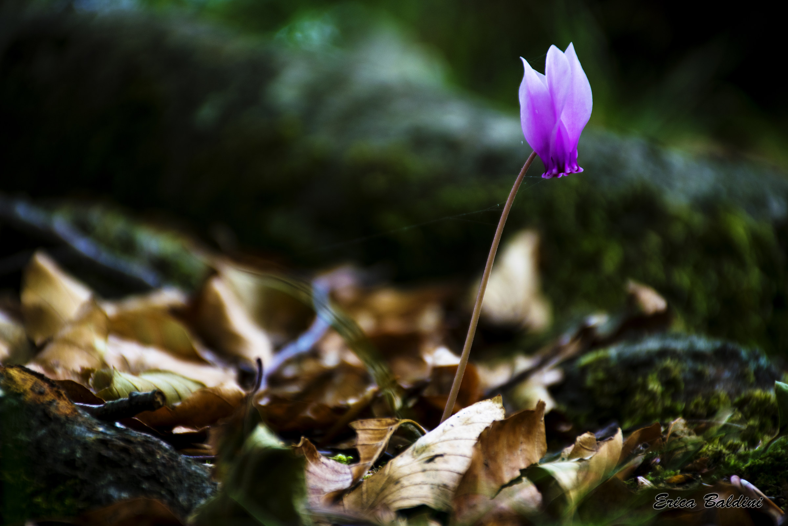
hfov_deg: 9.8
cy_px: 263
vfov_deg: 6.5
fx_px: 4596
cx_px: 394
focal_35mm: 210
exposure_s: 1/30
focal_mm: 140
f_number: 5.6
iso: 125
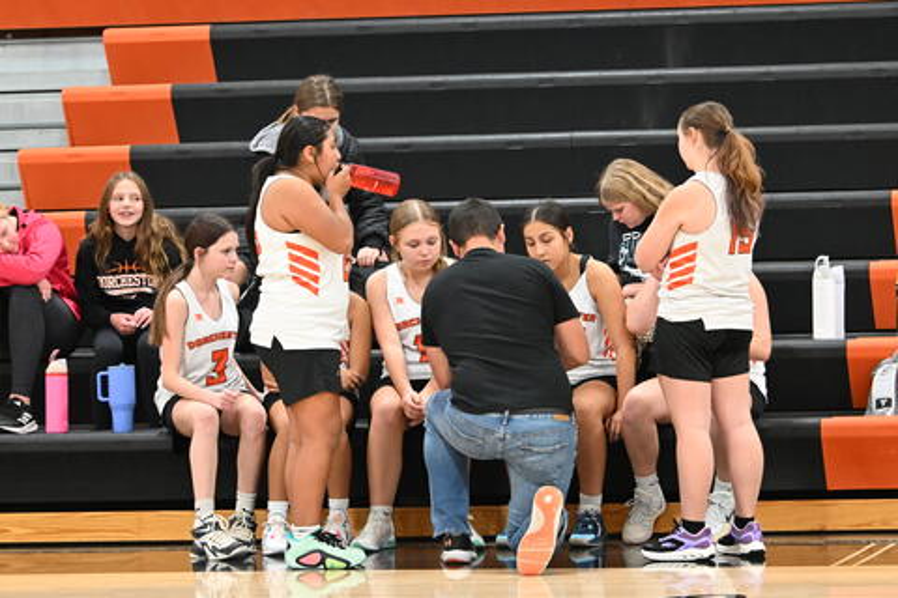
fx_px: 4864
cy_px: 299
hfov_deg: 10.5
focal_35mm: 195
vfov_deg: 7.0
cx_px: 449
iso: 4500
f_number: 7.1
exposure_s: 1/60
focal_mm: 130
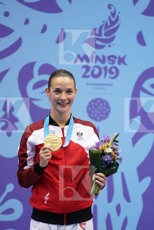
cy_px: 115
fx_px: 3850
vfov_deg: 3.4
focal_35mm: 600
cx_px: 77
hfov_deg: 2.3
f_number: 2.8
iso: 800
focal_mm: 400
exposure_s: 1/500
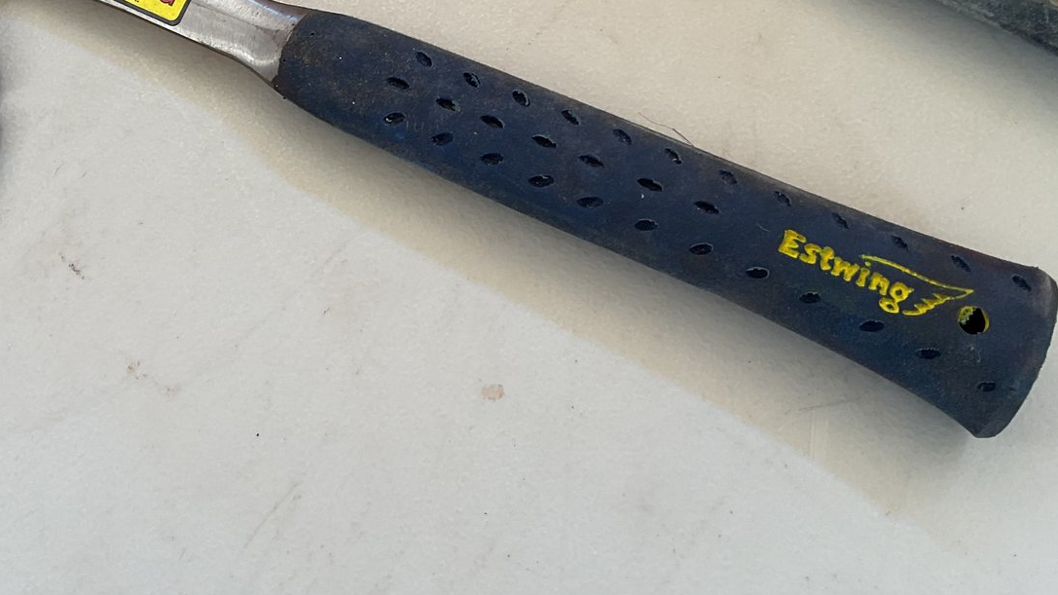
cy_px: 83
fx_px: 1234
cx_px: 384
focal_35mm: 44
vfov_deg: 26.4
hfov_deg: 45.9
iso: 32
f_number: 1.8
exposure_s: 1/60
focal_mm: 3
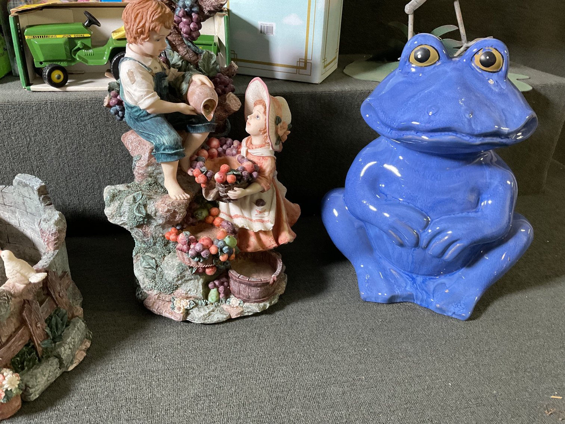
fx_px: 473
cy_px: 212
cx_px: 282
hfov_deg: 61.7
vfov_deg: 48.2
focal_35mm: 29
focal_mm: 3
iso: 250
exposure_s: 1/60
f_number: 1.8
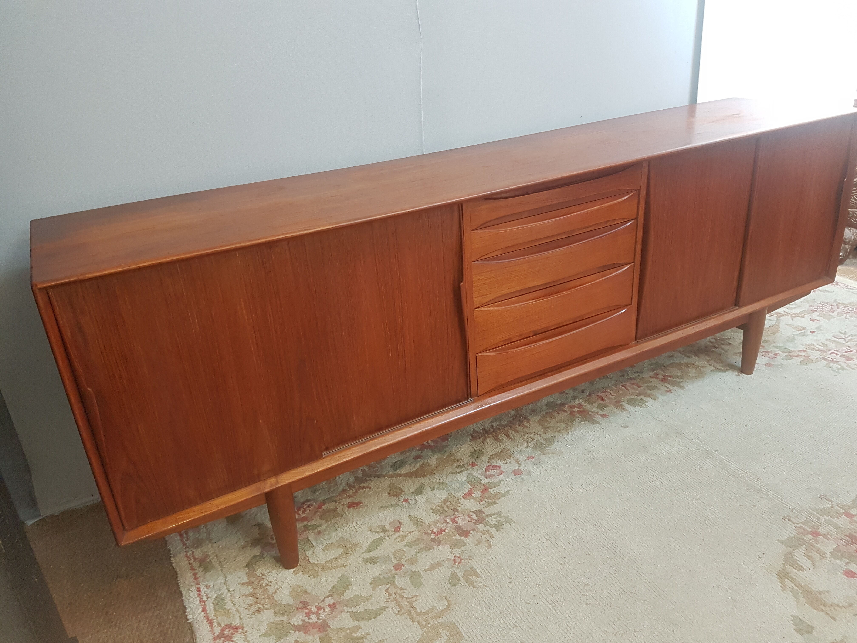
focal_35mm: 26
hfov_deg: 67.3
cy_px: 322
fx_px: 644
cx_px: 428
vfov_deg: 53.1
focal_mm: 4.2
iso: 160
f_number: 1.7
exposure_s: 1/50
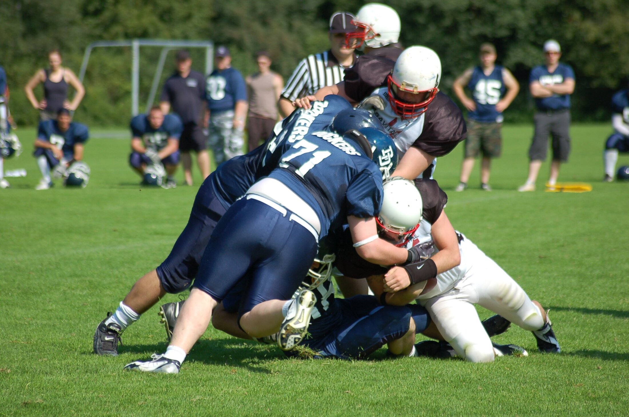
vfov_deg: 5.4
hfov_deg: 8.1
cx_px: 314
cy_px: 208
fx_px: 4447
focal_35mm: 255
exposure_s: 1/1000
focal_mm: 170
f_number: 4.8
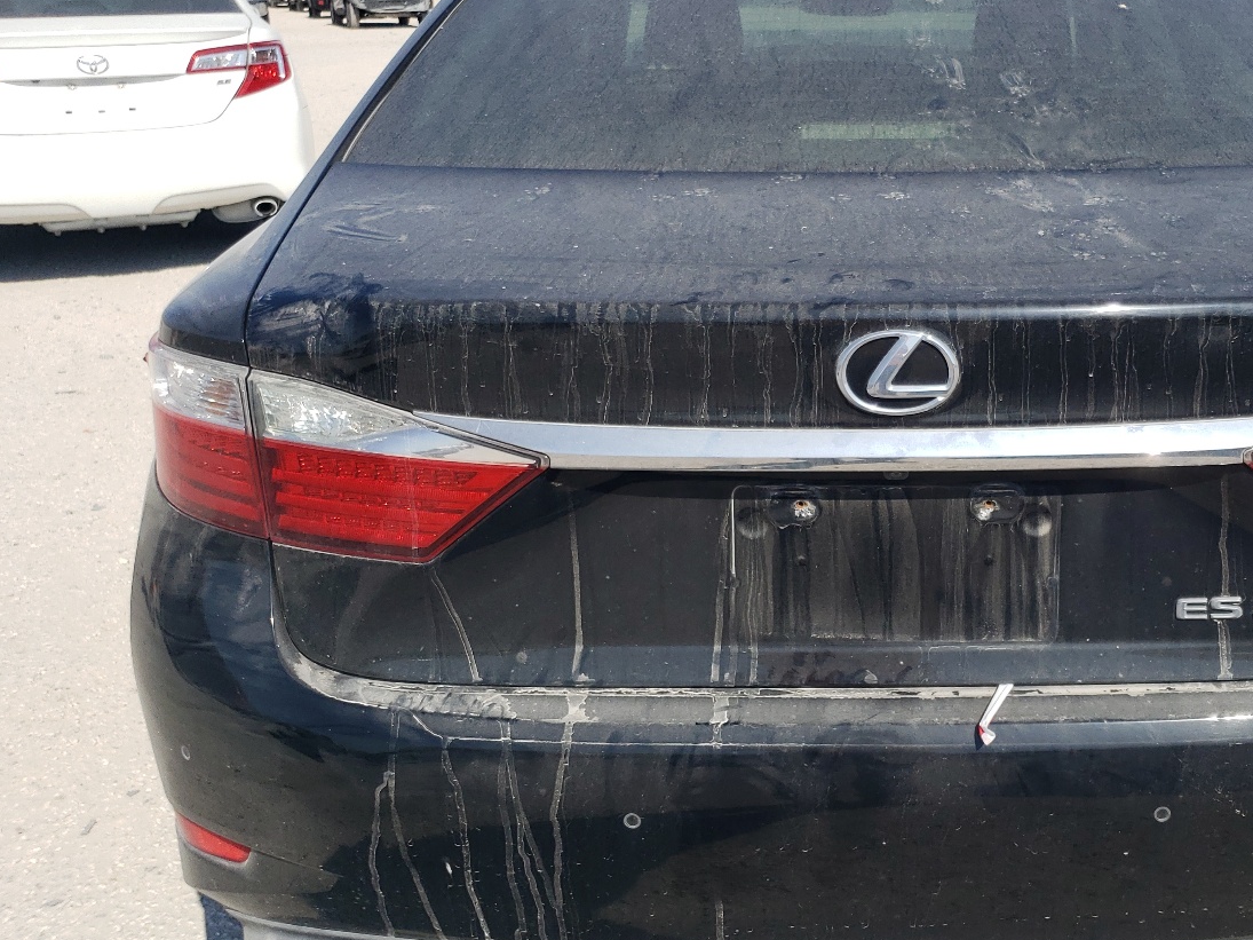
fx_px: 1375
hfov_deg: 47.7
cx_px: 888
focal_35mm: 38
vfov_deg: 37.7
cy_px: 469
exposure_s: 1/5000
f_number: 1.5
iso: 50
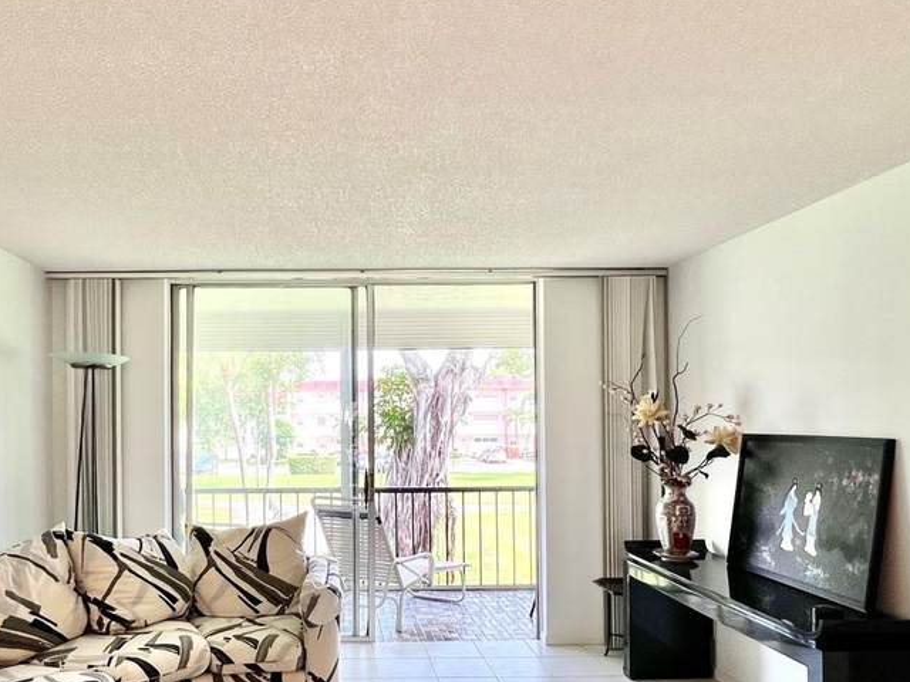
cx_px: 337
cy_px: 415
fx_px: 683
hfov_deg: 66.2
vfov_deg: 52.6
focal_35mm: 26
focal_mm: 1.57
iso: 64
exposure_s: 1/120
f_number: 1.8
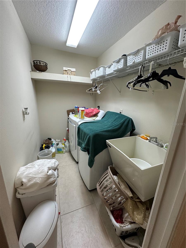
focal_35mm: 14
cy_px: 124
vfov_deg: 102.1
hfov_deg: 85.7
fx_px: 100
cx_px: 93
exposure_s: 1/120
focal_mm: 2.22
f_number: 2.2
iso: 250
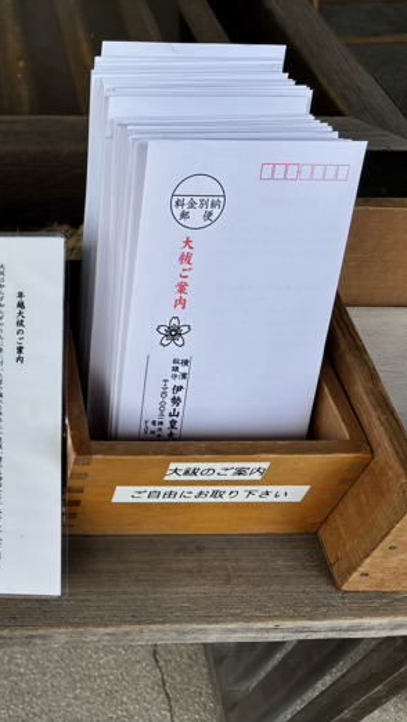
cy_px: 360
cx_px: -53
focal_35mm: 38
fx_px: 728
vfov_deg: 52.8
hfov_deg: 28.1
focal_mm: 5.96
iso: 50
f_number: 1.6
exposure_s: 1/961
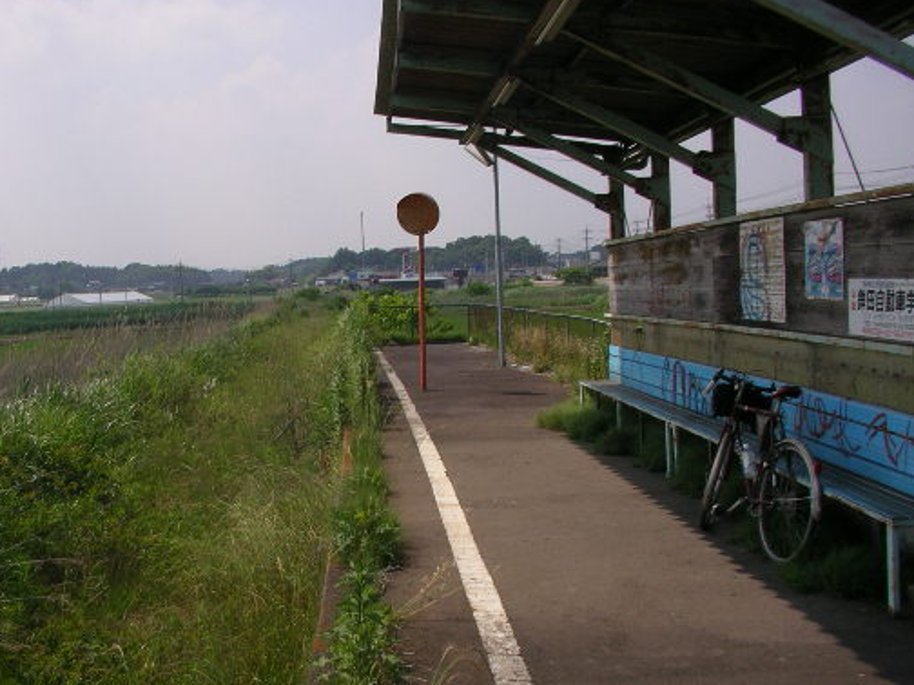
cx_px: 343
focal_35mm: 47
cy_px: 337
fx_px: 1241
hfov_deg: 40.2
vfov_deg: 30.9
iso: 50
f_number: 2.8
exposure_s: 1/400
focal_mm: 5.7
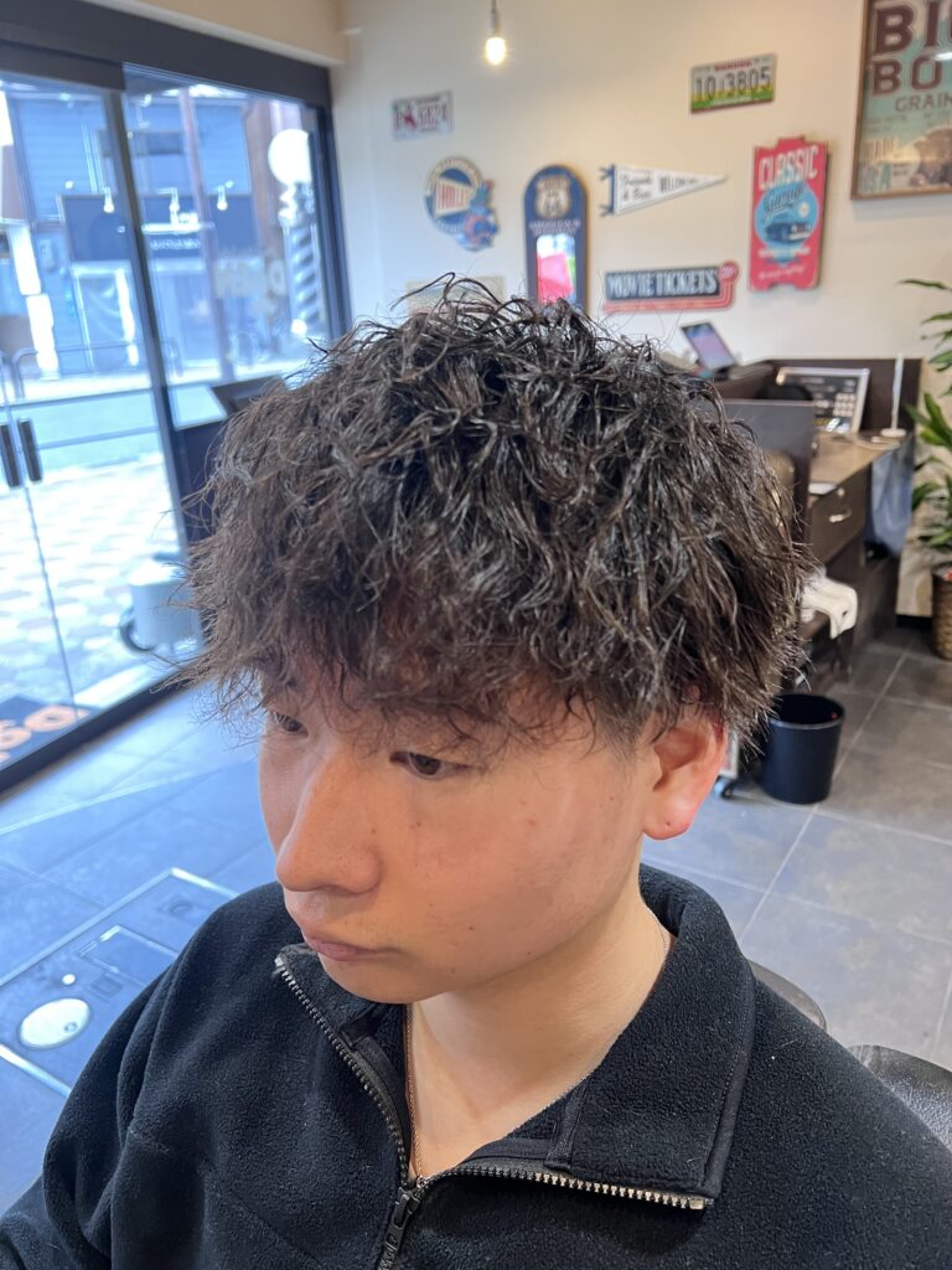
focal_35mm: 26
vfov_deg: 67.3
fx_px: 953
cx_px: 476
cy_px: 635
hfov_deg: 53.1
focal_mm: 5.7
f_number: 1.5
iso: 200
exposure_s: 1/60
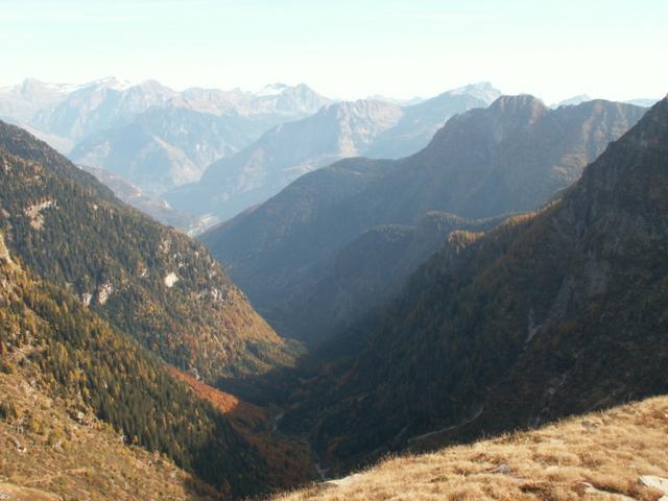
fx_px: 675
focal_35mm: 35
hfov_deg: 52.6
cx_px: 334
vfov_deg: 40.7
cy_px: 250
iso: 50
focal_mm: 5.86
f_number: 8
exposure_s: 1/50
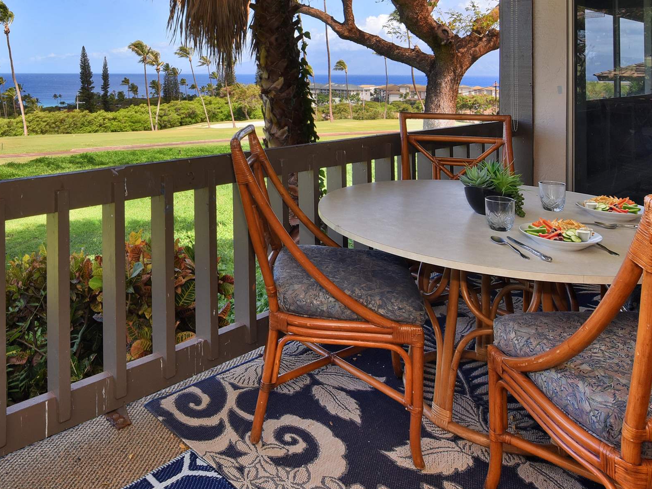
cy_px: 86
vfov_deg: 46.6
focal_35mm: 28
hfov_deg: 61.1
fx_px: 527
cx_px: 192
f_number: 16
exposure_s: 1/60
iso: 1250
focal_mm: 15
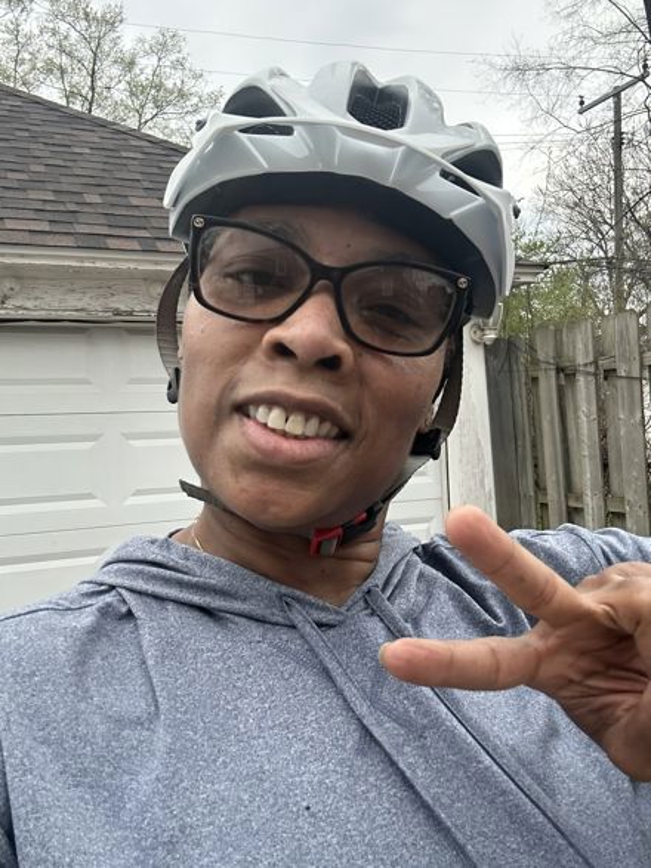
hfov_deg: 46.8
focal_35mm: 30
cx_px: 326
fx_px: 753
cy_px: 434
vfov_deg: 60.0
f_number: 1.9
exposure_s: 1/273
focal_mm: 2.69
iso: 25
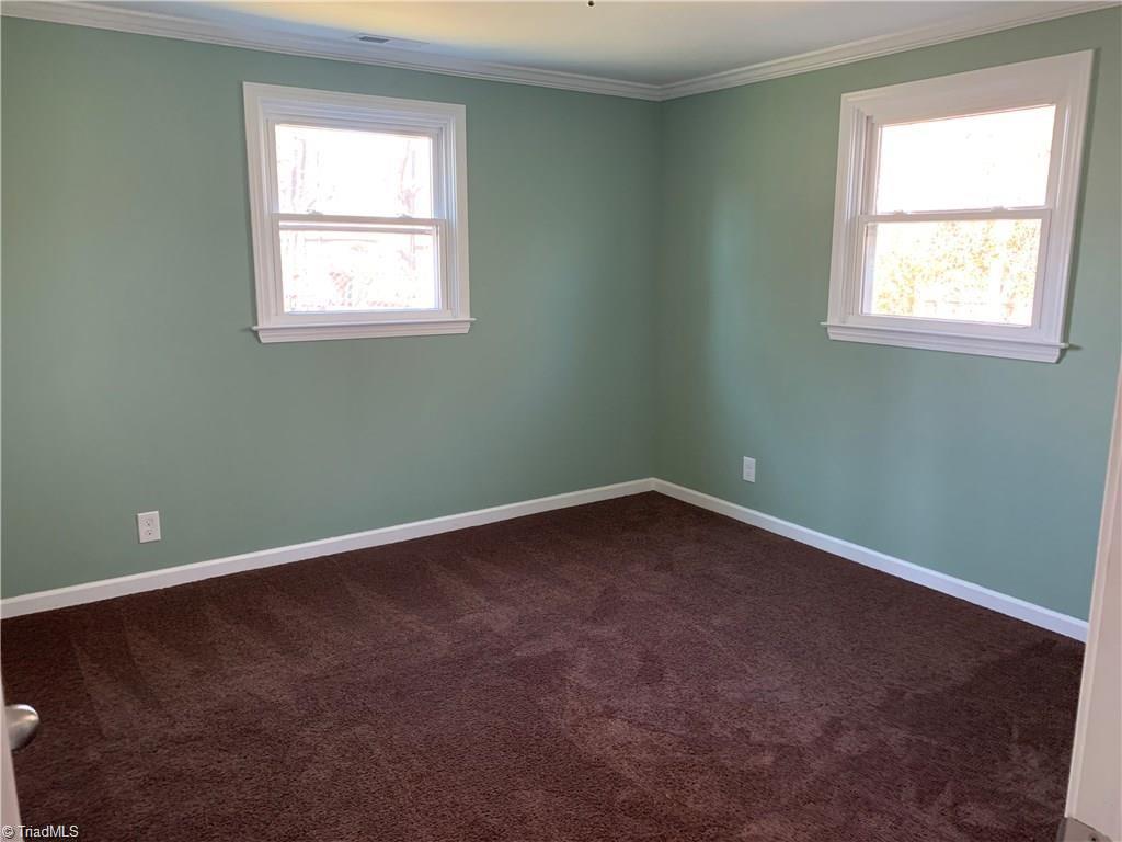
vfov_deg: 53.1
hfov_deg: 67.3
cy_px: 421
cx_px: 561
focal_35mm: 26
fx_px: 843
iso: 250
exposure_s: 1/60
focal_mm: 4.25
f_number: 1.8
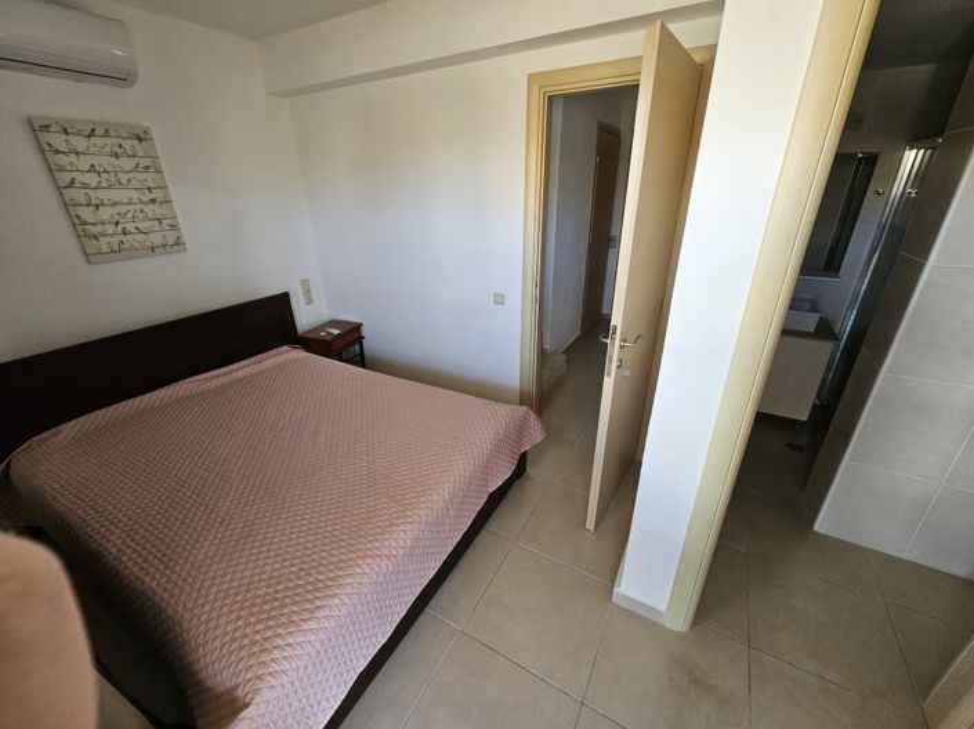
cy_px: 364
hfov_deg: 106.2
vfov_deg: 89.9
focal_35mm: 13
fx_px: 366
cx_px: 487
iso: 250
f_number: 2.2
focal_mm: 2.2
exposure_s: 1/100
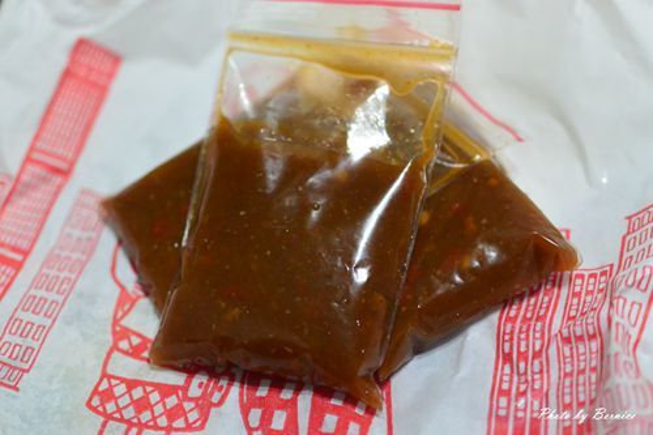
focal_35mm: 49
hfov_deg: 40.4
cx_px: 326
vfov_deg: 27.5
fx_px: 888
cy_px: 218
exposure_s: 1/80
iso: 800
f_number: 1.8
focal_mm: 18.5
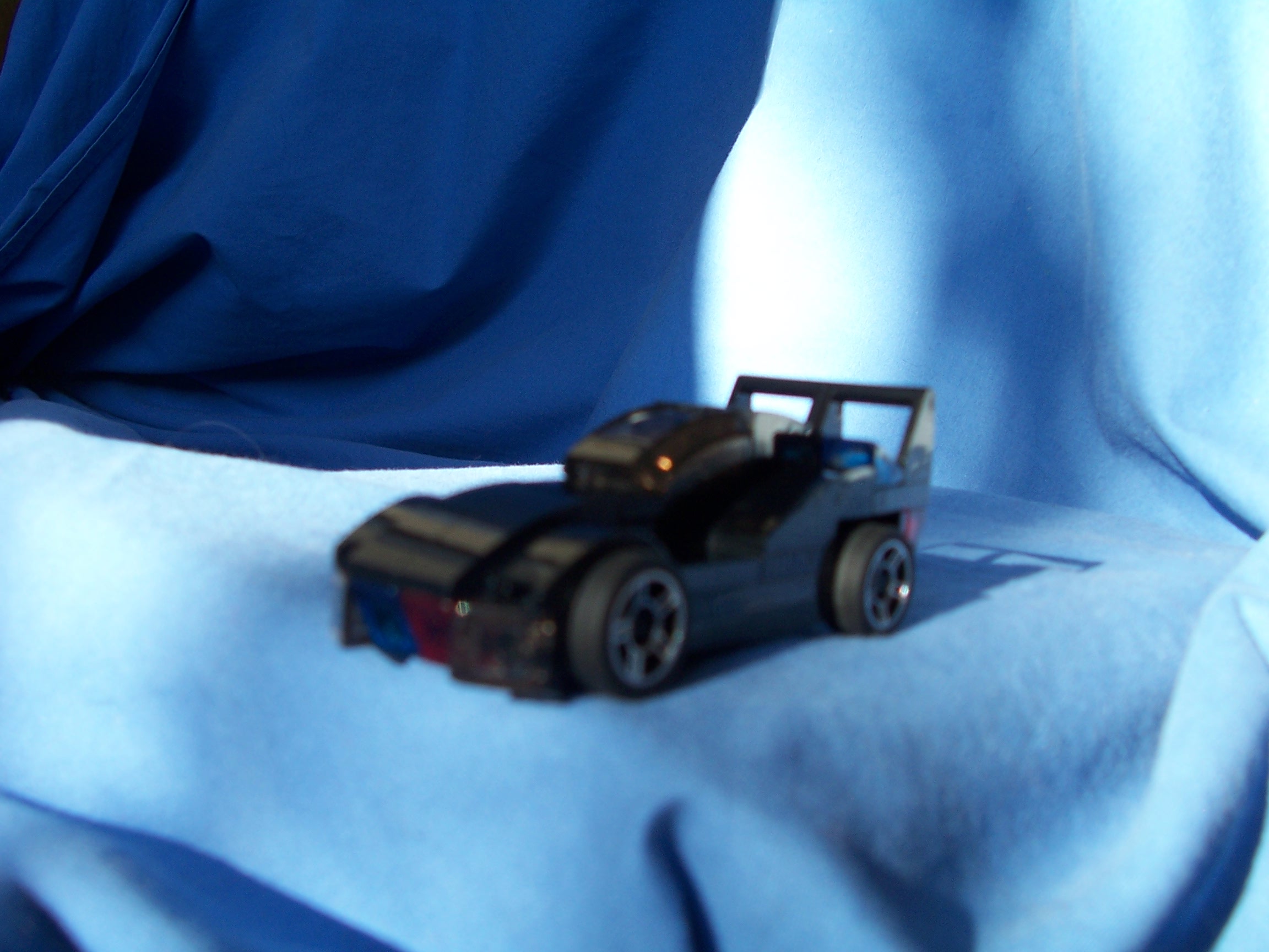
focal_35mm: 35
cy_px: 476
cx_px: 634
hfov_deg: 52.6
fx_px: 1283
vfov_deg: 40.7
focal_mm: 6
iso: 80
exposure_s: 1/125
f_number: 2.8
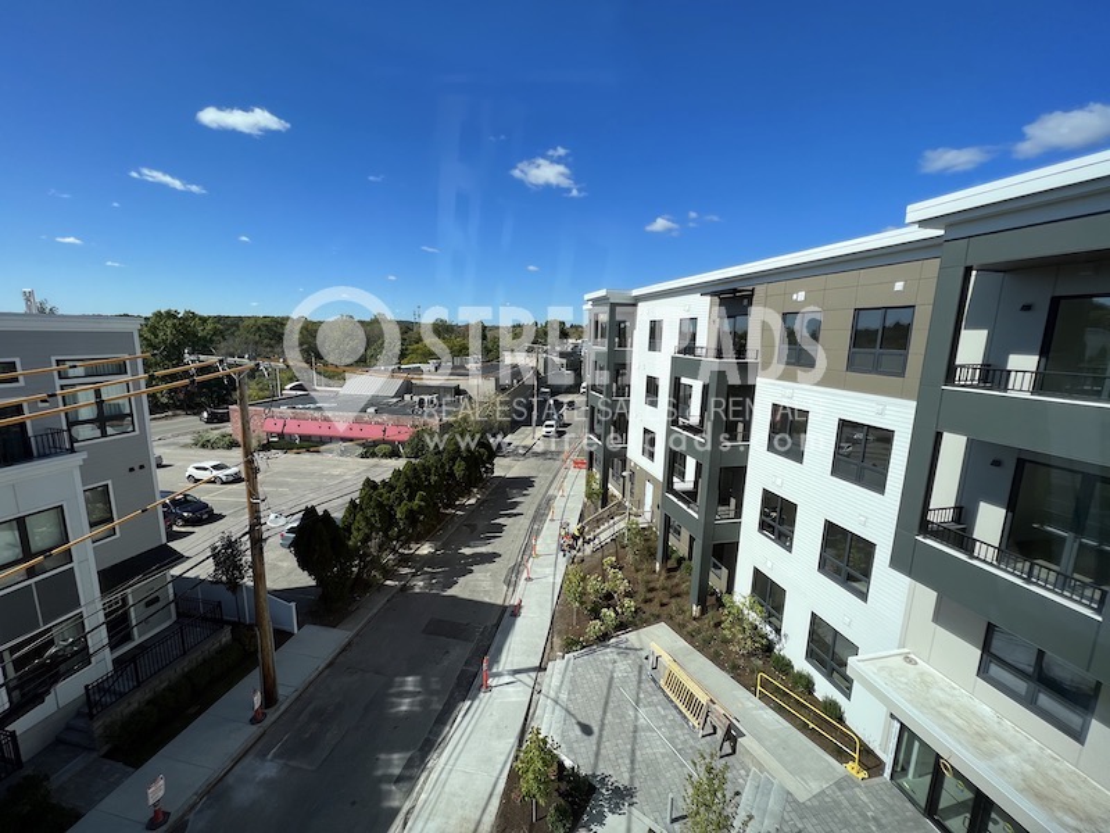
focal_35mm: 13
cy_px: 416
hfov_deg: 106.2
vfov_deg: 89.9
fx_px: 417
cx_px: 555
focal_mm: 1.57
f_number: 1.8
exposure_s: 1/1325
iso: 32
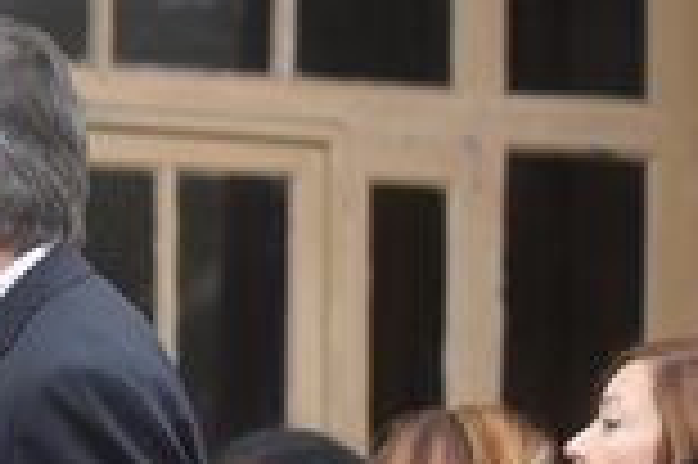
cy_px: 755
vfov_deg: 2.7
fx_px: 9781
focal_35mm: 505
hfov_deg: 4.0
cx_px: -860
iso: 800
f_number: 5.6
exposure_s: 1/640
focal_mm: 98
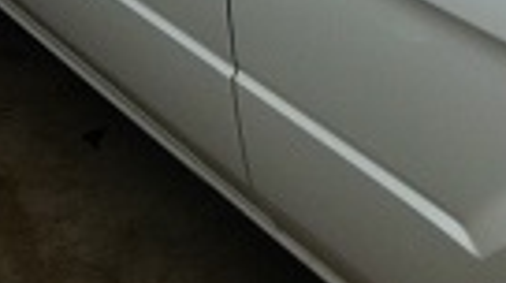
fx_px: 1728
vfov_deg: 8.8
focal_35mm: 129
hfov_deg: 16.2
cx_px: 547
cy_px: -274
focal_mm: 3.85
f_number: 2.8
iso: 80
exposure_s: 1/20
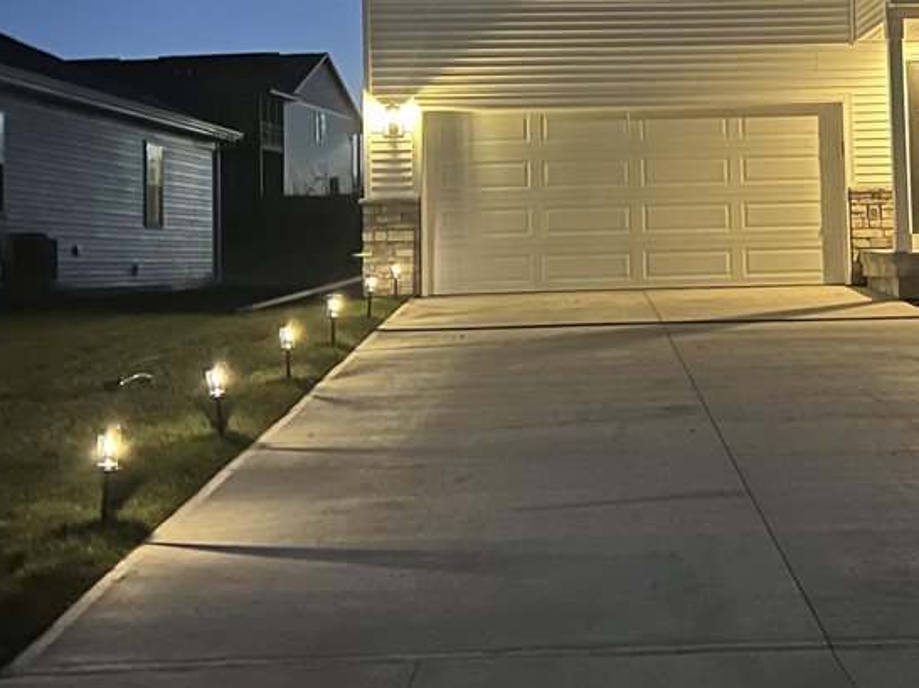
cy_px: 160
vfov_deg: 23.7
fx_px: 1619
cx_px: 656
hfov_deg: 31.3
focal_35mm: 61
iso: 1000
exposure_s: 1/15
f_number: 1.5
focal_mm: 5.7
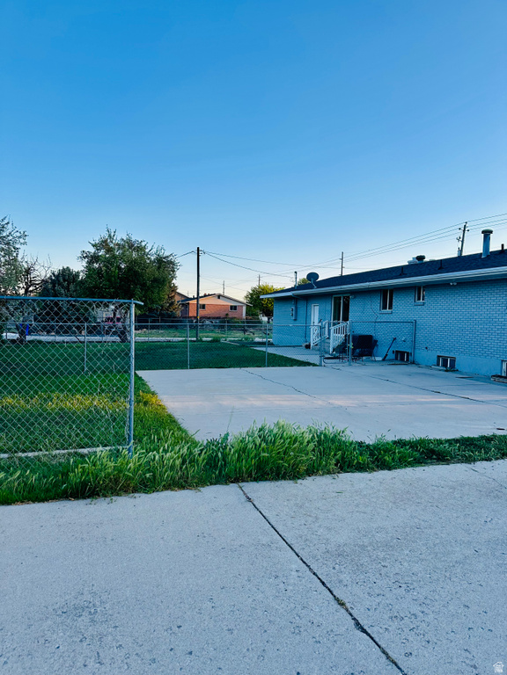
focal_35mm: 24
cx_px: 254
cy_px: 338
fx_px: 469
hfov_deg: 56.8
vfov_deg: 71.6
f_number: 1.78
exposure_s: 1/785
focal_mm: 6.86
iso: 80
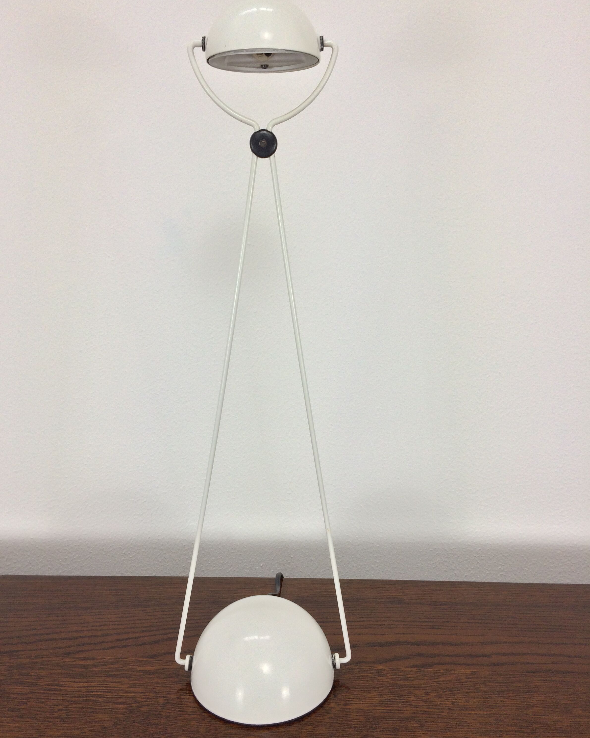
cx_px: 291
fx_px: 677
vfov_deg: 57.2
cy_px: 357
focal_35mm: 31
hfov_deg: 47.1
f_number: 2.2
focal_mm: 4.15
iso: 40
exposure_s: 1/50
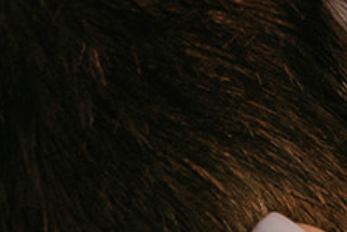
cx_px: 728
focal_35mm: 367
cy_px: 680
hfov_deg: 5.5
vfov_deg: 3.7
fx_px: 3540
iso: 500
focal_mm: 54
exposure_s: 1/200
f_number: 2.8
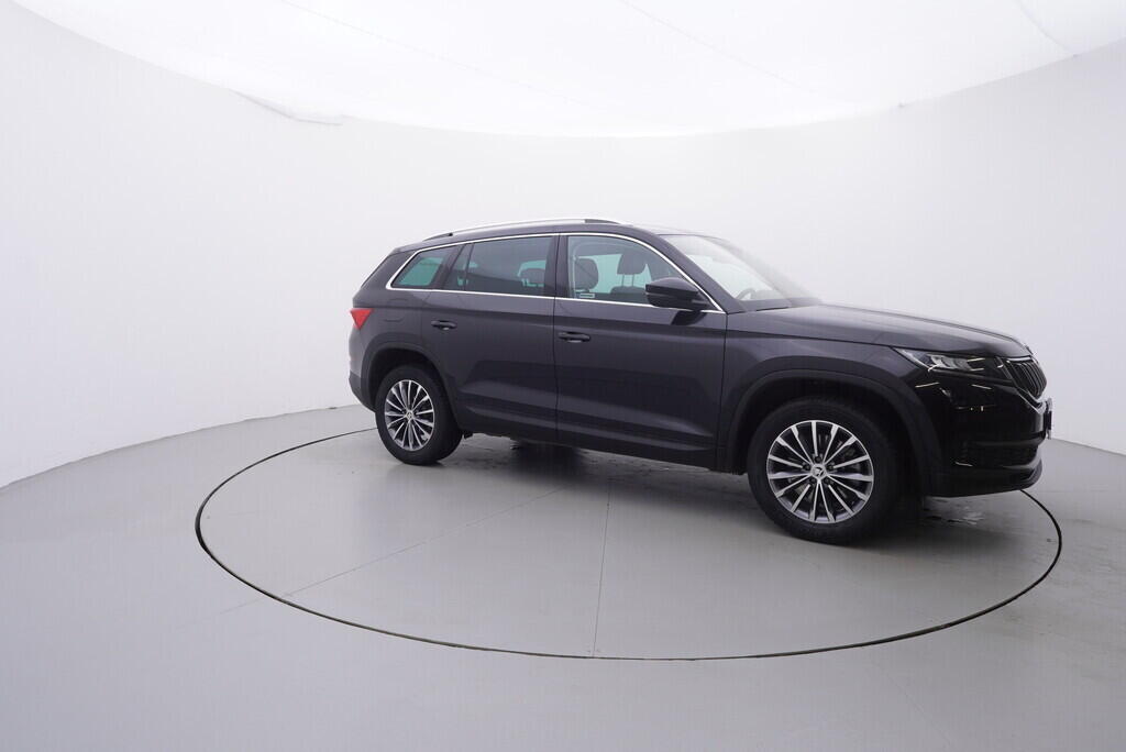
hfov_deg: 77.3
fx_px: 704
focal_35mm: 22
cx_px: 563
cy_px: 376
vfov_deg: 56.2
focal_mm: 15
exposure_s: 1/80
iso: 200
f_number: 5
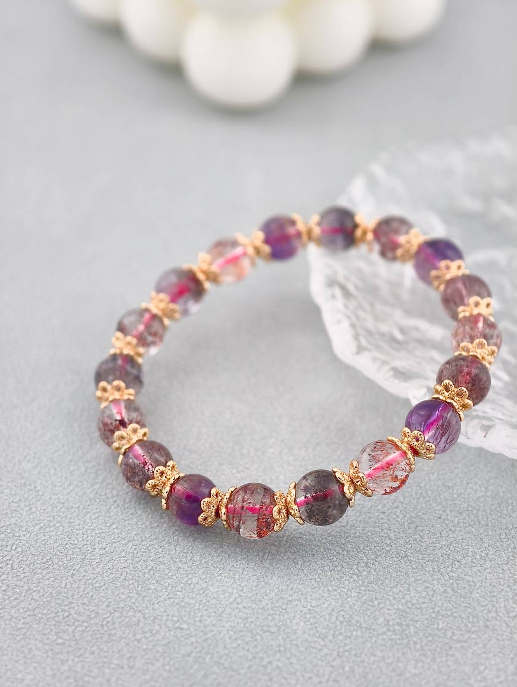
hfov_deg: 17.4
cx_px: 258
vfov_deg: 23.0
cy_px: 344
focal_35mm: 85
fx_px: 1689
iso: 125
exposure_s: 1/160
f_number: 2.67
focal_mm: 22.48
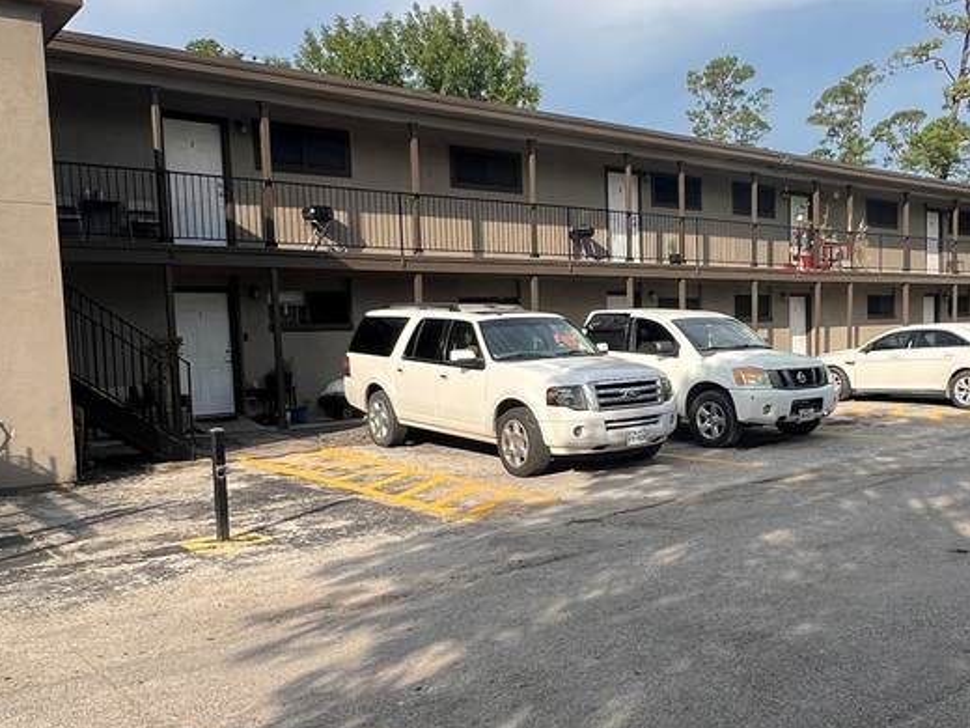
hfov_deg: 55.2
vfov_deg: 44.0
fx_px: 897
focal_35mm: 32
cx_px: 673
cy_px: 416
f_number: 1.8
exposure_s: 1/1054
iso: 32
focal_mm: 1.57
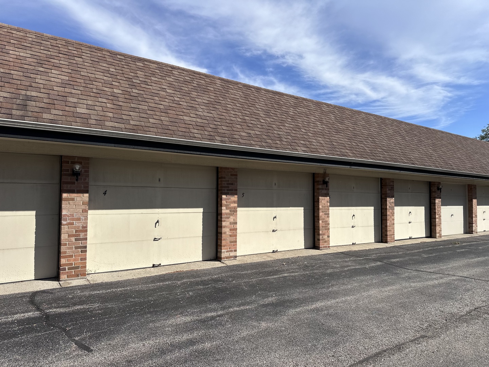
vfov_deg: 56.8
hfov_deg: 71.6
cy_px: 184
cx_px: 244
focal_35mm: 24
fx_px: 339
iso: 80
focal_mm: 6.86
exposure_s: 1/6623
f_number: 1.78
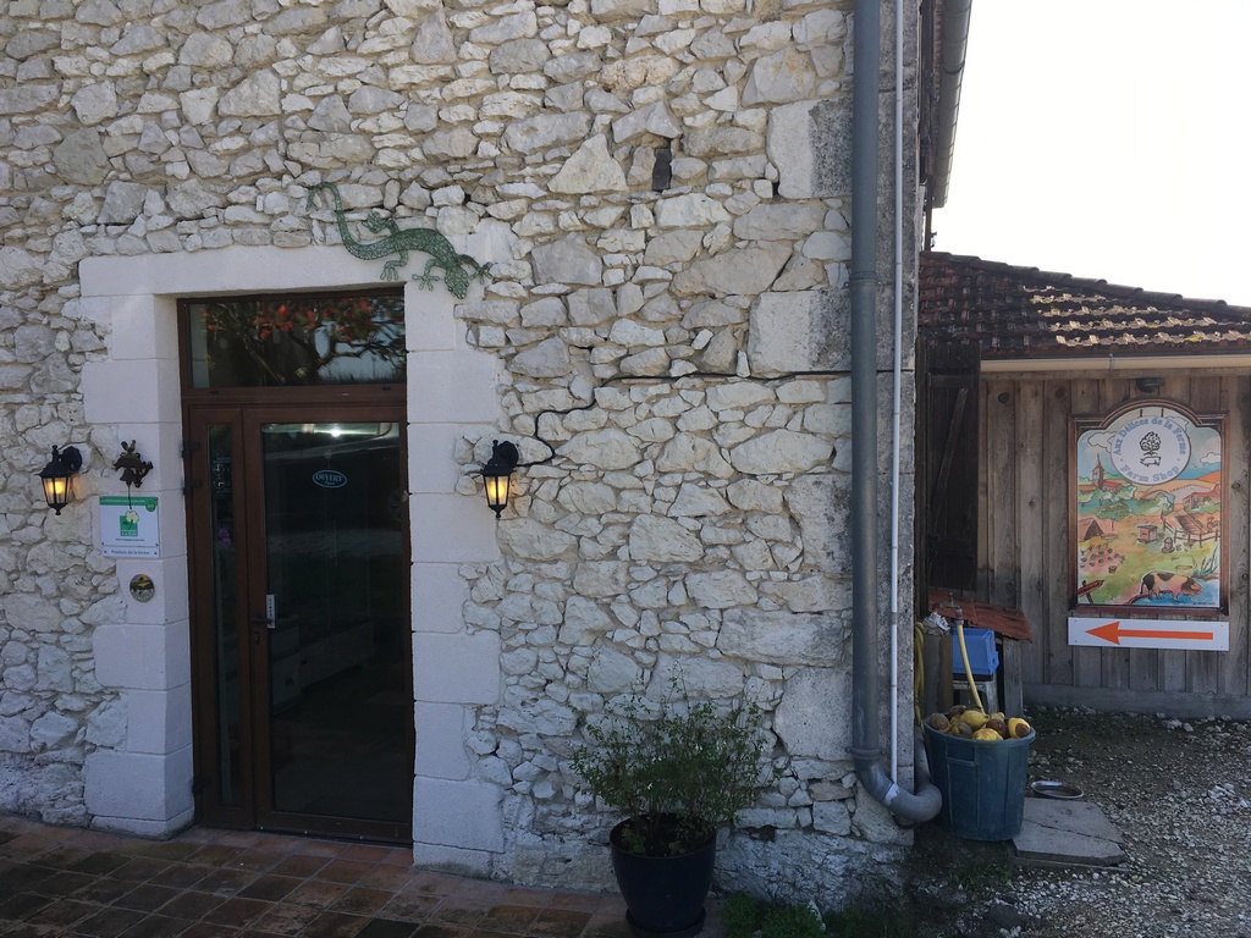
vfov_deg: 48.2
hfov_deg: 61.7
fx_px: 1048
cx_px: 626
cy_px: 469
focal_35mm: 29
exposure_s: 1/739
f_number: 2.2
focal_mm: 4.15
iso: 25
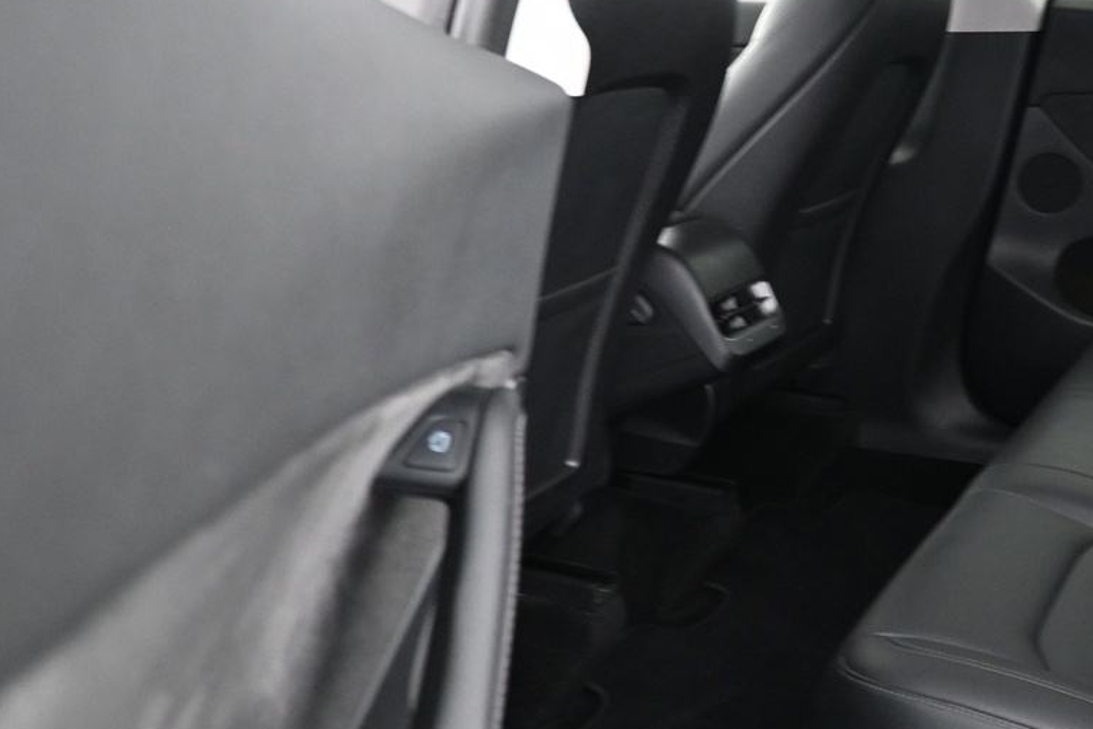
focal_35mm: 51
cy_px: 159
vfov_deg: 26.1
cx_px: 1043
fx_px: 1548
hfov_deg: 35.8
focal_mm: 16
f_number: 3.5
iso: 1600
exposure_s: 1/10
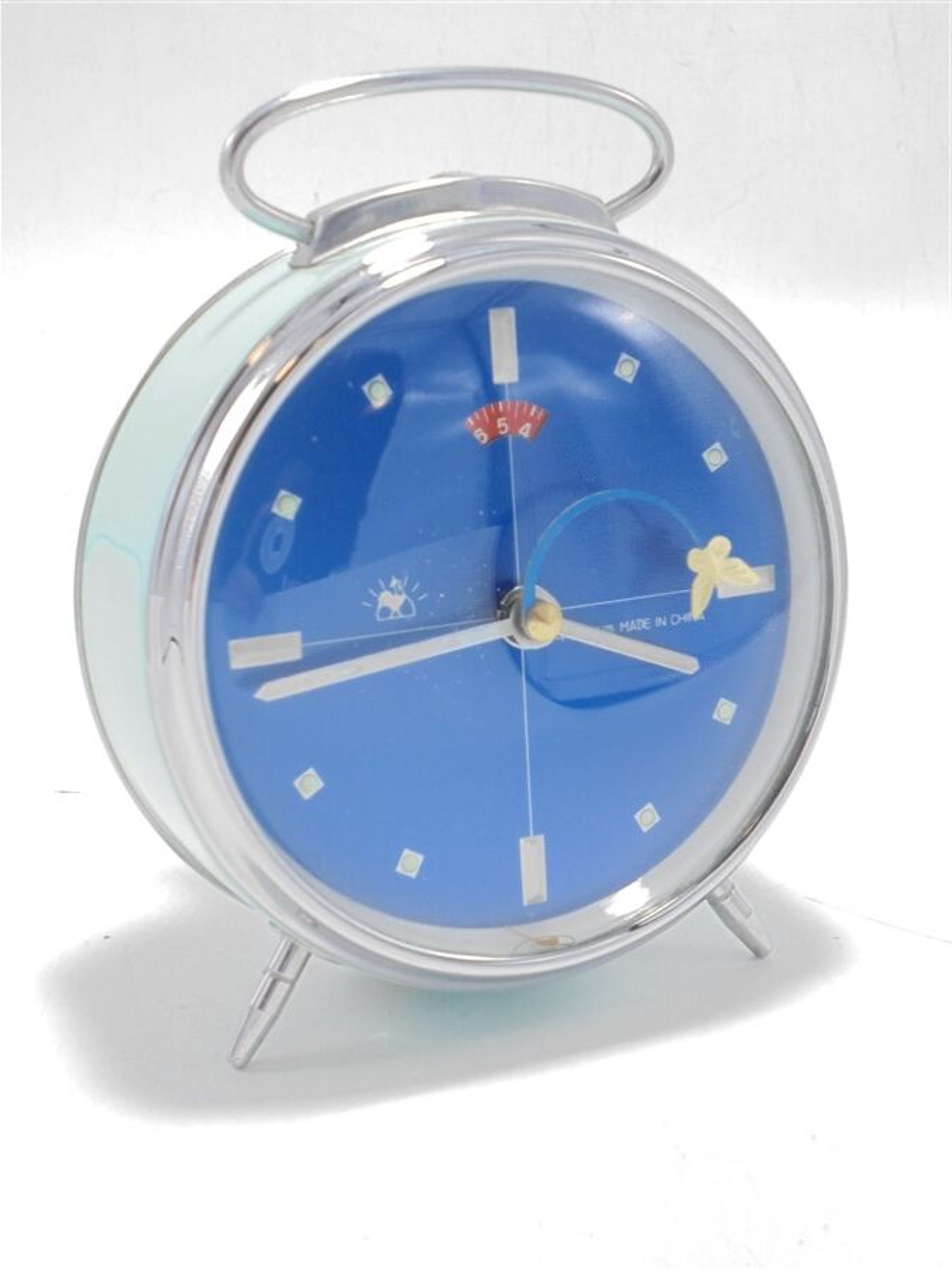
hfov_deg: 26.1
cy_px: 635
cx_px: 476
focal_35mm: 56
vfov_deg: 34.3
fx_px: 2053
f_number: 5.2
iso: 200
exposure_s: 1/30
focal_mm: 10.1
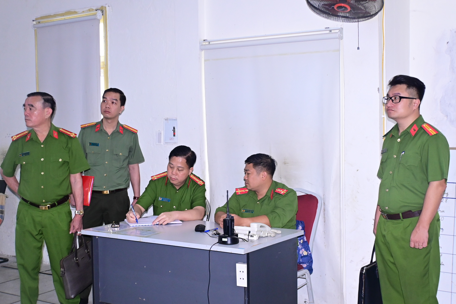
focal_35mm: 48
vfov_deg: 28.1
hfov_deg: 41.1
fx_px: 608
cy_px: 152
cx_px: 228
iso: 2500
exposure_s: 1/250
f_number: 6.3
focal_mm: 32
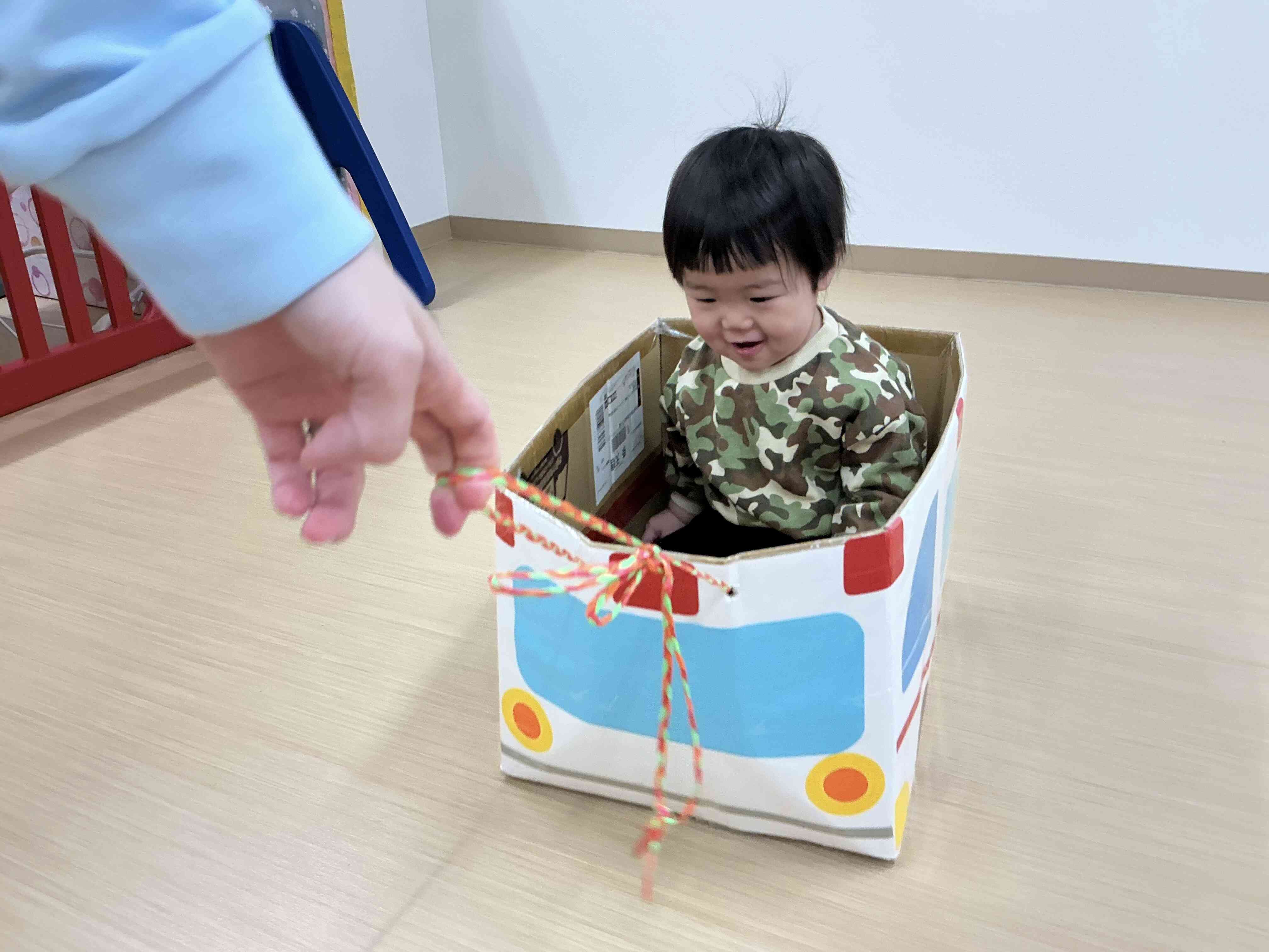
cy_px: 476
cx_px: 634
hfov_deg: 61.7
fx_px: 1063
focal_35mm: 29
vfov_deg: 48.2
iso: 64
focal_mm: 3
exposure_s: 1/120
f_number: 1.8
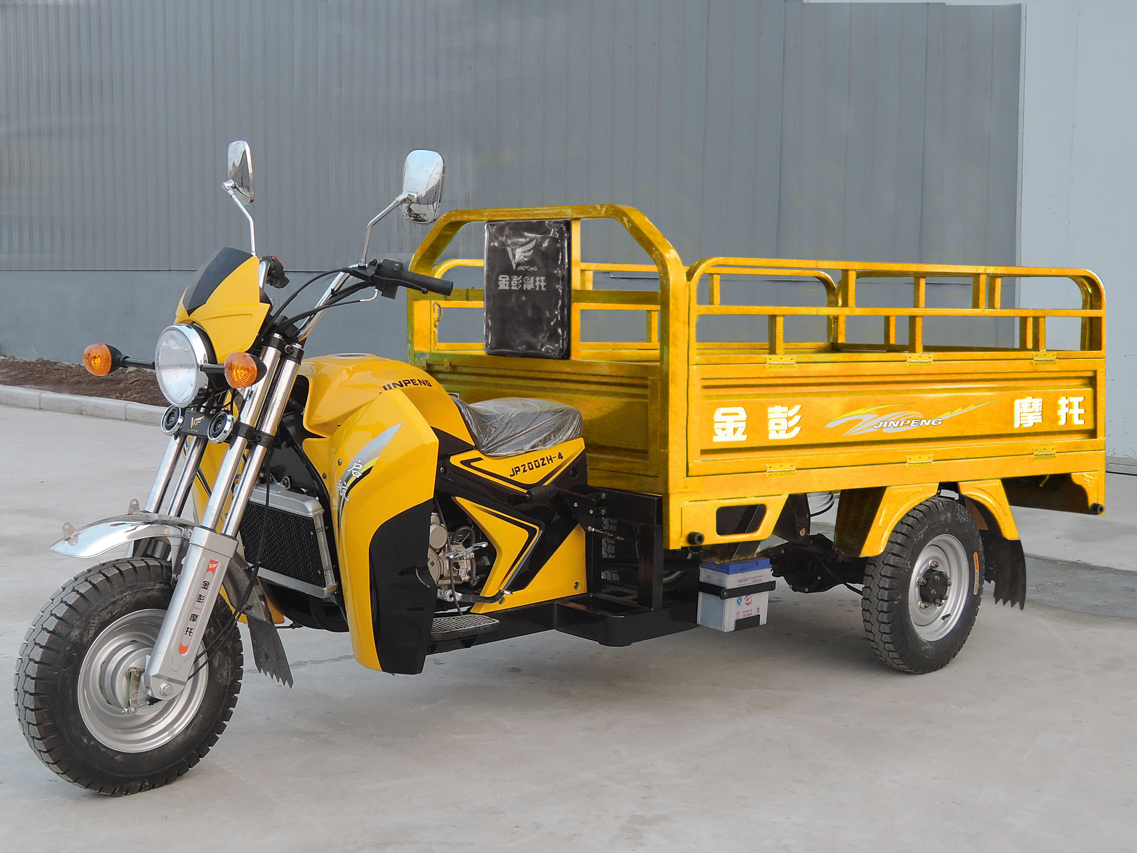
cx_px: 568
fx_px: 1018
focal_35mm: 31
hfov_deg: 58.4
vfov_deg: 45.4
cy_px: 426
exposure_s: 1/80
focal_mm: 6.6
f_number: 3.2
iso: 80
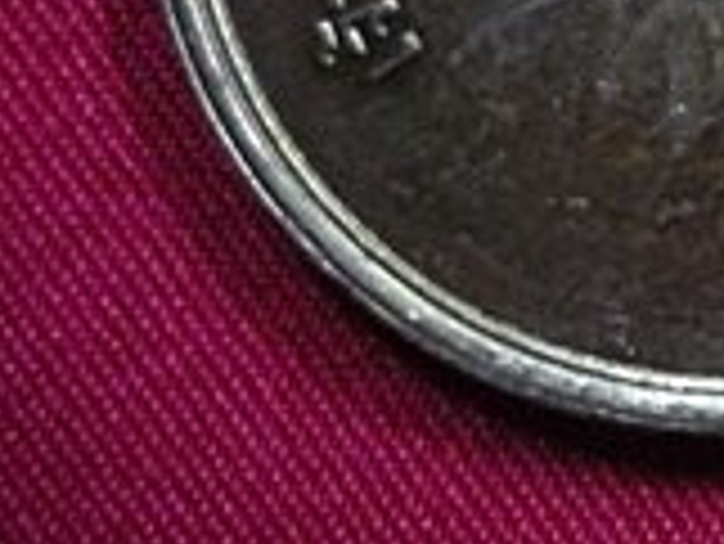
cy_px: -112
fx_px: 2784
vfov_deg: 11.0
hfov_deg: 13.4
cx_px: 1286
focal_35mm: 133
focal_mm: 5.5
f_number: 2.8
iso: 400
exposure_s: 1/8
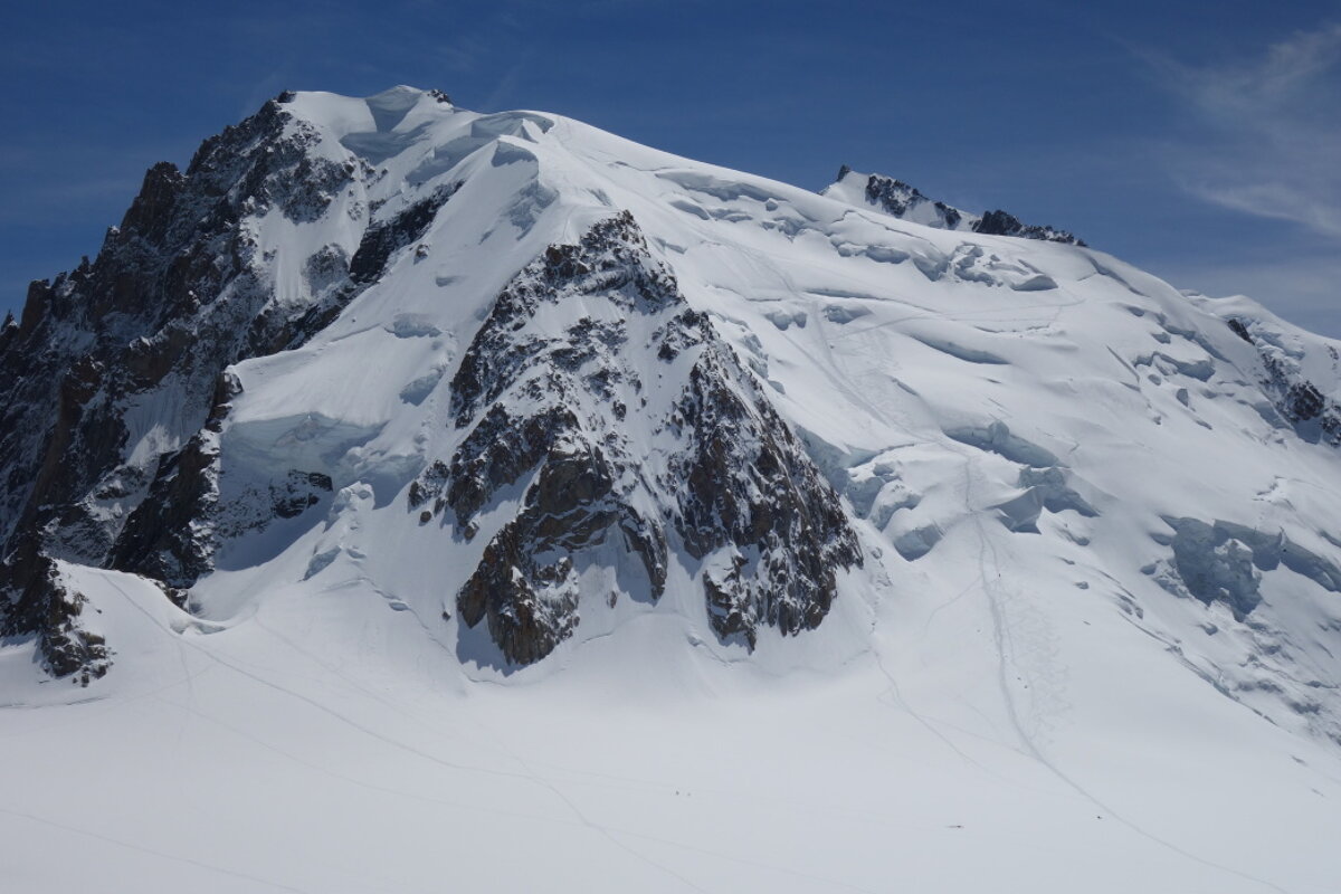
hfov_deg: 46.4
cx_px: 670
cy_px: 447
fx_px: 1564
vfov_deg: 31.9
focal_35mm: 42
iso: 125
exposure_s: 1/1250
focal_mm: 15.64
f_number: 8
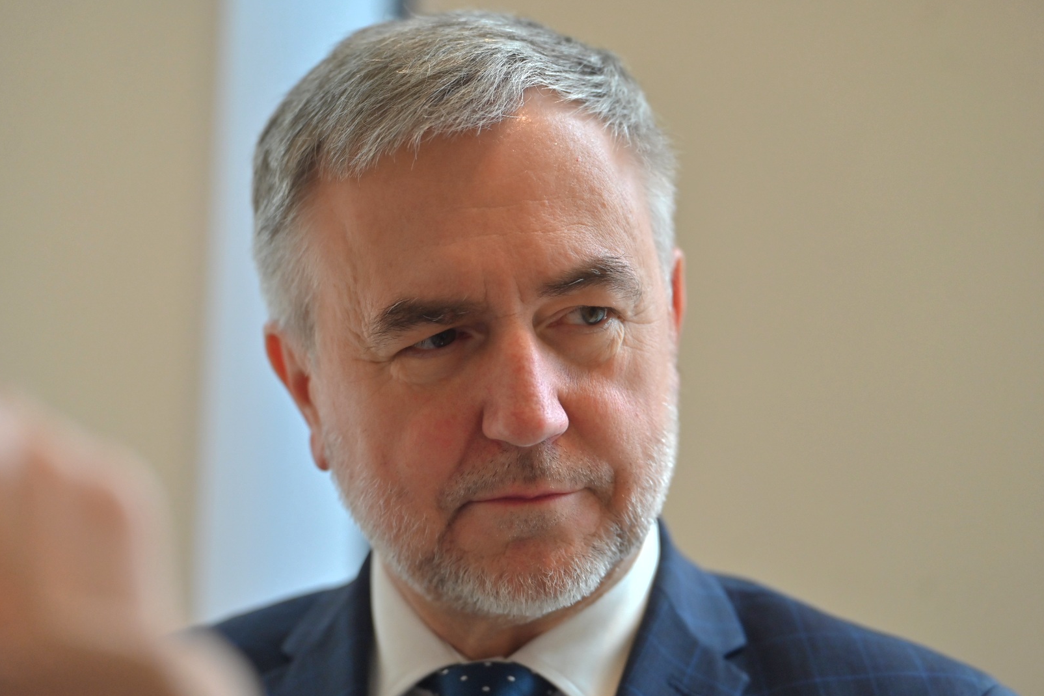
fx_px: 3219
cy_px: 346
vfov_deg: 12.3
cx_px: 519
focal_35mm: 111
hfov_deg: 18.4
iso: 1100
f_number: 2.8
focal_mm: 110
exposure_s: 1/400
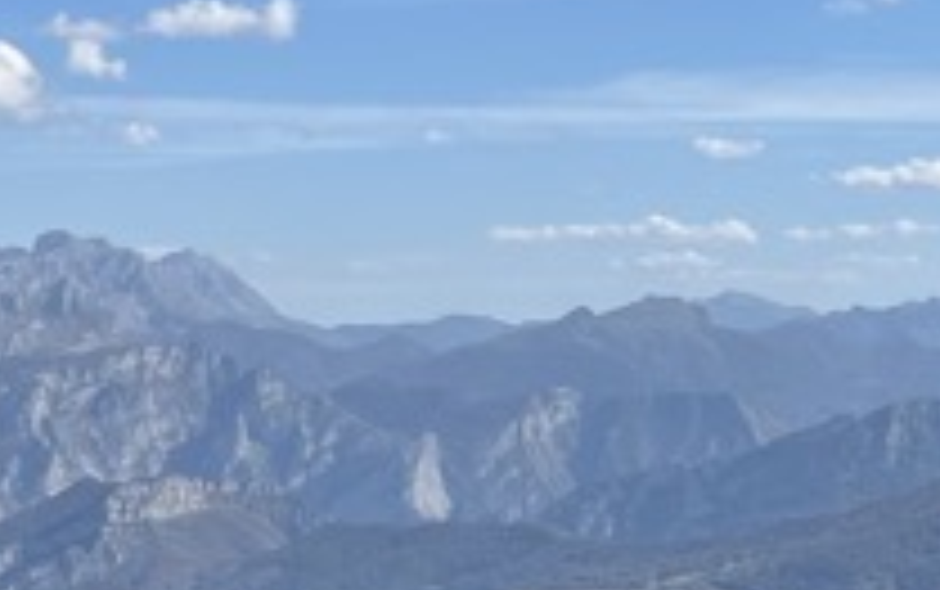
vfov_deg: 9.6
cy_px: 658
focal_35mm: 135
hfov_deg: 14.9
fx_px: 3461
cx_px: -198
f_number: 1.6
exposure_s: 1/3745
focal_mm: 5.1
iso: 50
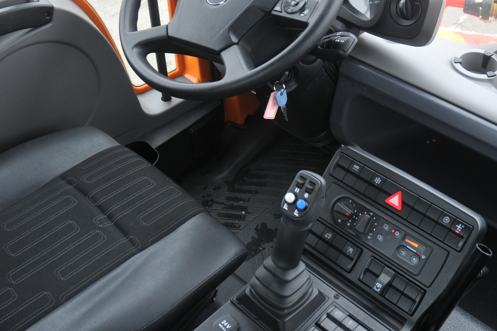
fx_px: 538
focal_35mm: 39
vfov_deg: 33.7
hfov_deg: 49.5
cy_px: 96
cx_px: 272
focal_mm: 18
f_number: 4
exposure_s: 1/60
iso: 320
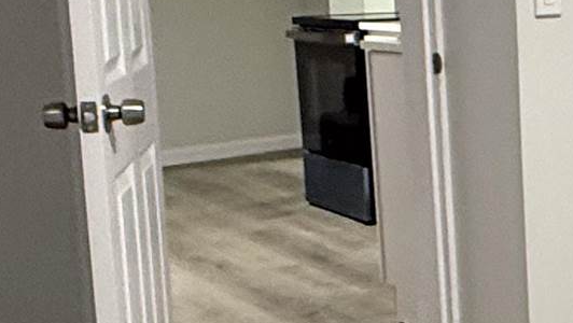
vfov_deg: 13.7
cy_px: 107
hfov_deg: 20.0
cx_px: 914
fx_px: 1338
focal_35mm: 88
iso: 320
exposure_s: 1/60
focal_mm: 2.22
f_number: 2.2
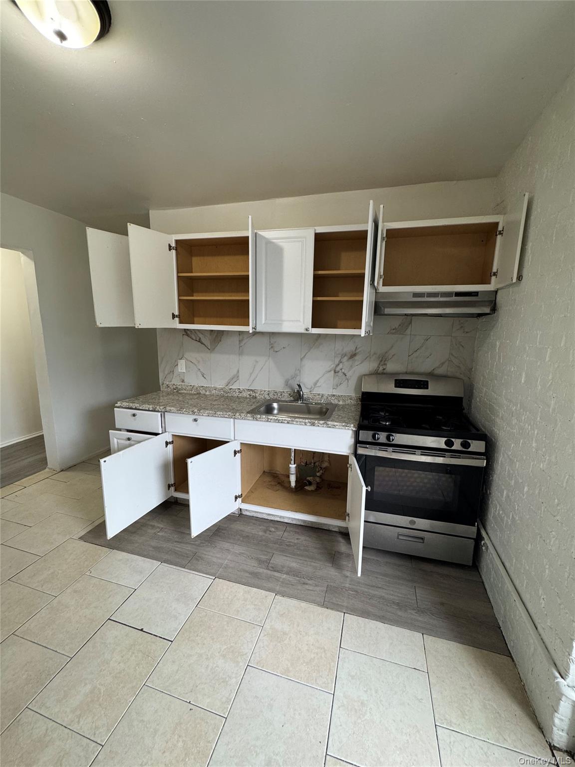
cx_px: 288
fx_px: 310
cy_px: 384
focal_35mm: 14
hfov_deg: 85.7
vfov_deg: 102.1
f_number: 2.2
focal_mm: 2.22
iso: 200
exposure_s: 1/60
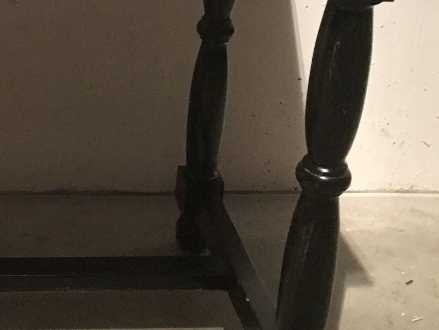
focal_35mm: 81
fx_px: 1027
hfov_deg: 23.3
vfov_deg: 18.0
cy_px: 64
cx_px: 14
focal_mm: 4.15
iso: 160
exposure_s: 1/4
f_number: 2.2
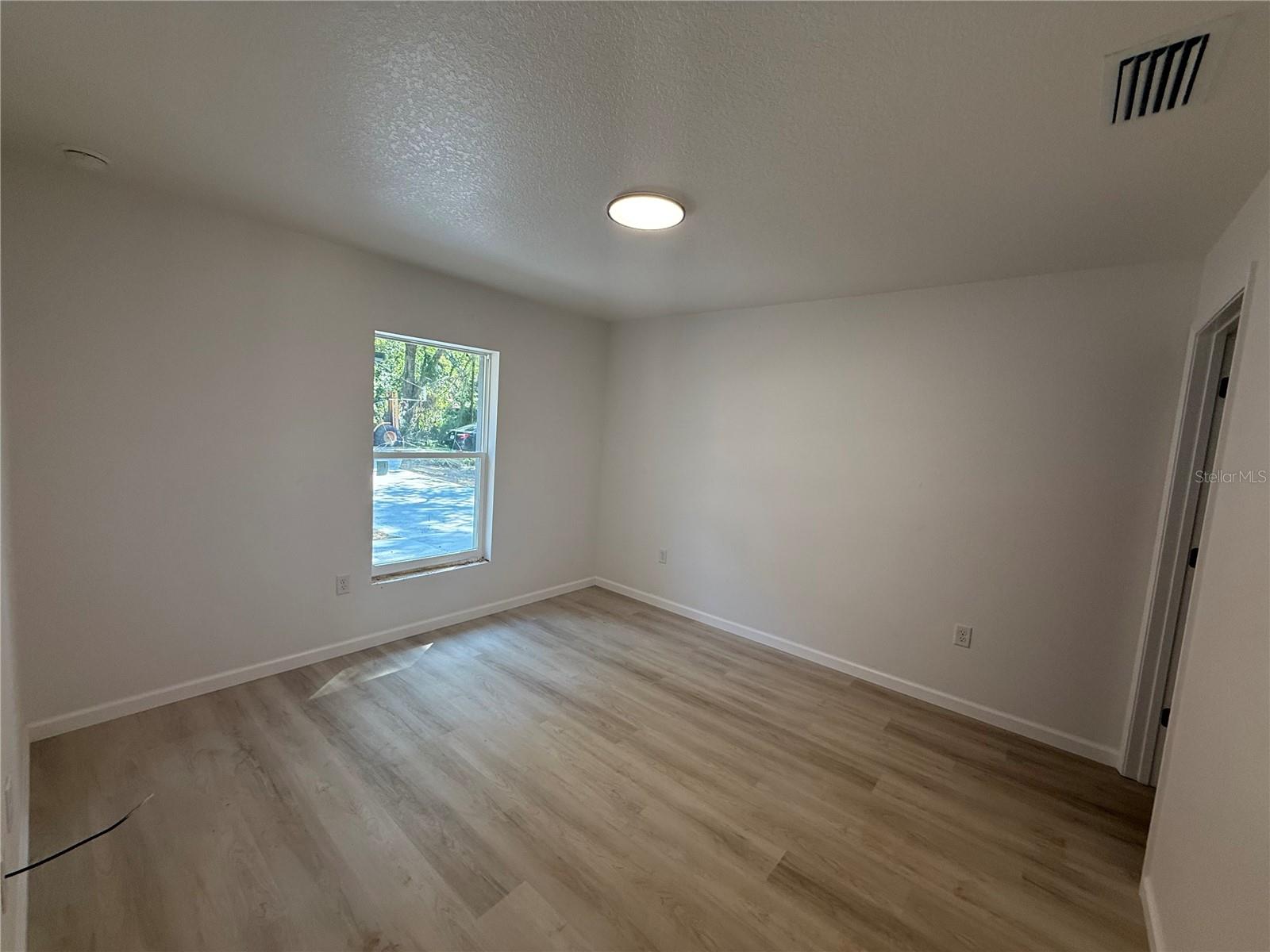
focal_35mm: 14
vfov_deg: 85.7
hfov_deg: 102.1
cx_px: 635
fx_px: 514
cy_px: 476
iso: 160
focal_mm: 2.22
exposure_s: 1/120
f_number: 2.2
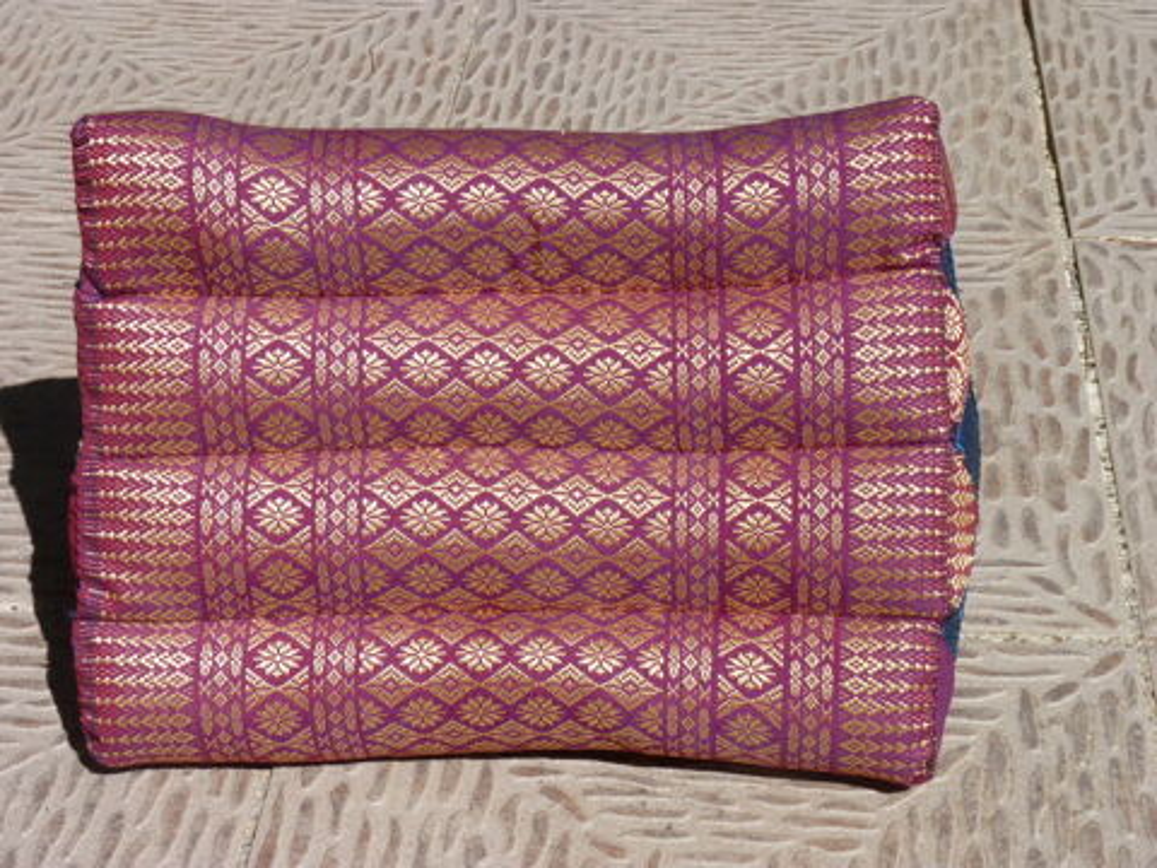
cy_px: 434
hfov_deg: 26.0
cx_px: 578
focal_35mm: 75
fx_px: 2507
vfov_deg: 19.6
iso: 80
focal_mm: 13.3
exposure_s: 1/500
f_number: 5.6
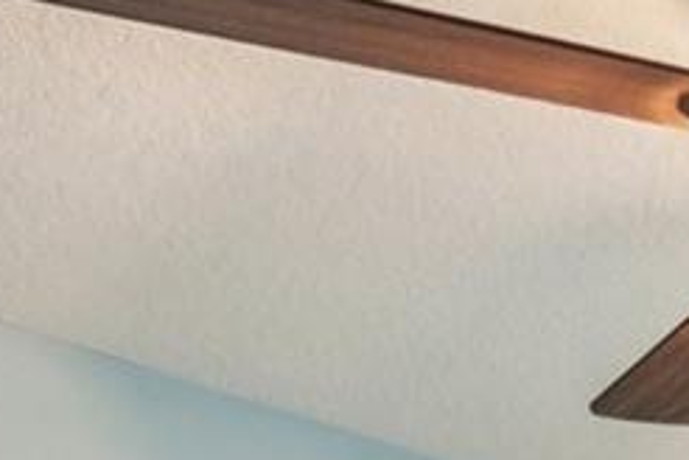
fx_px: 1742
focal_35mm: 91
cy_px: 1241
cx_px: 1526
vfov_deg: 11.3
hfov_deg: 15.6
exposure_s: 1/25
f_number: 8
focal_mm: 14
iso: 400
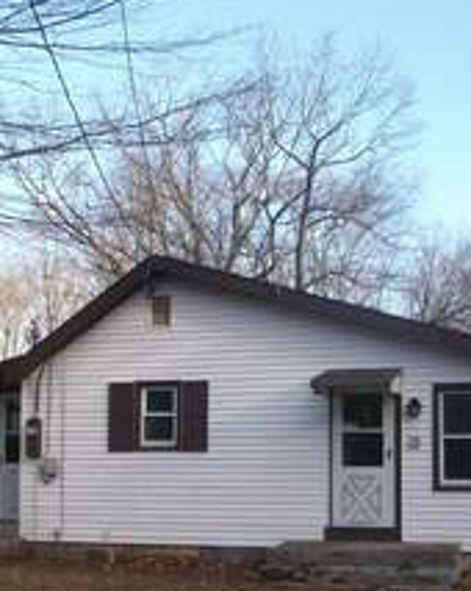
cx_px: 302
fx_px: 942
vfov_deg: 34.7
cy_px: 347
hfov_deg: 27.9
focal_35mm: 54
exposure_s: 1/512
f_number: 2.8
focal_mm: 5.7
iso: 127
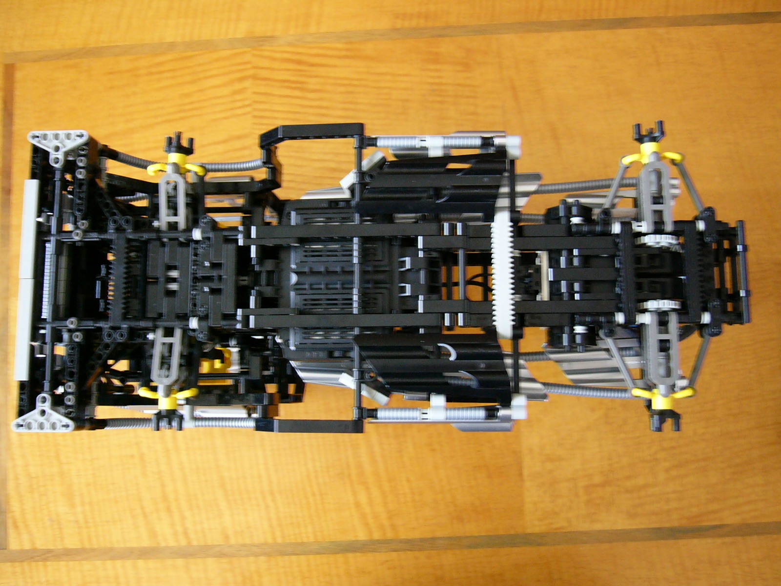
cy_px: 293
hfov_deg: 52.6
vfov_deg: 40.7
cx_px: 390
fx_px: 790
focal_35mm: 35
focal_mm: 5.8
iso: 200
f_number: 2.8
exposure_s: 1/8
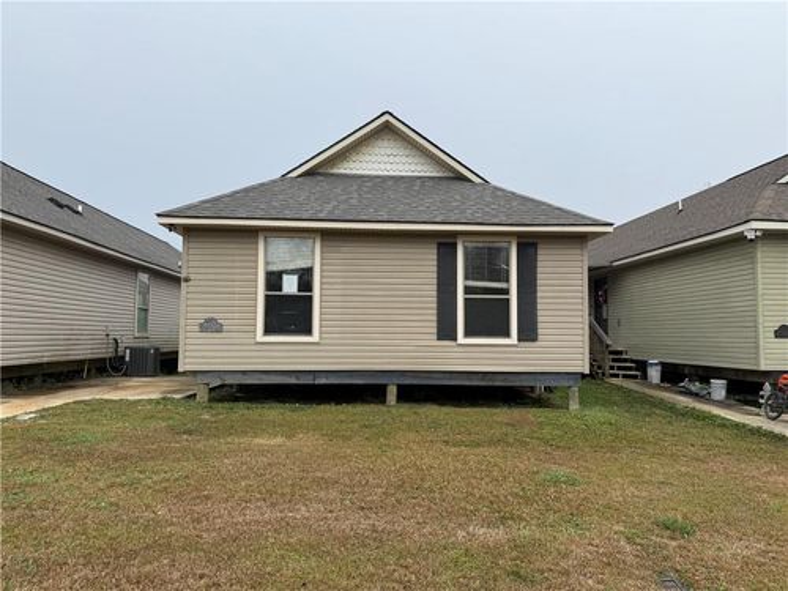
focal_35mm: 24
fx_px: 546
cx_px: 394
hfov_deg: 71.6
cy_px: 296
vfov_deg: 56.8
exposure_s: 1/3145
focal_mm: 6.76
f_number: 1.78
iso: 80
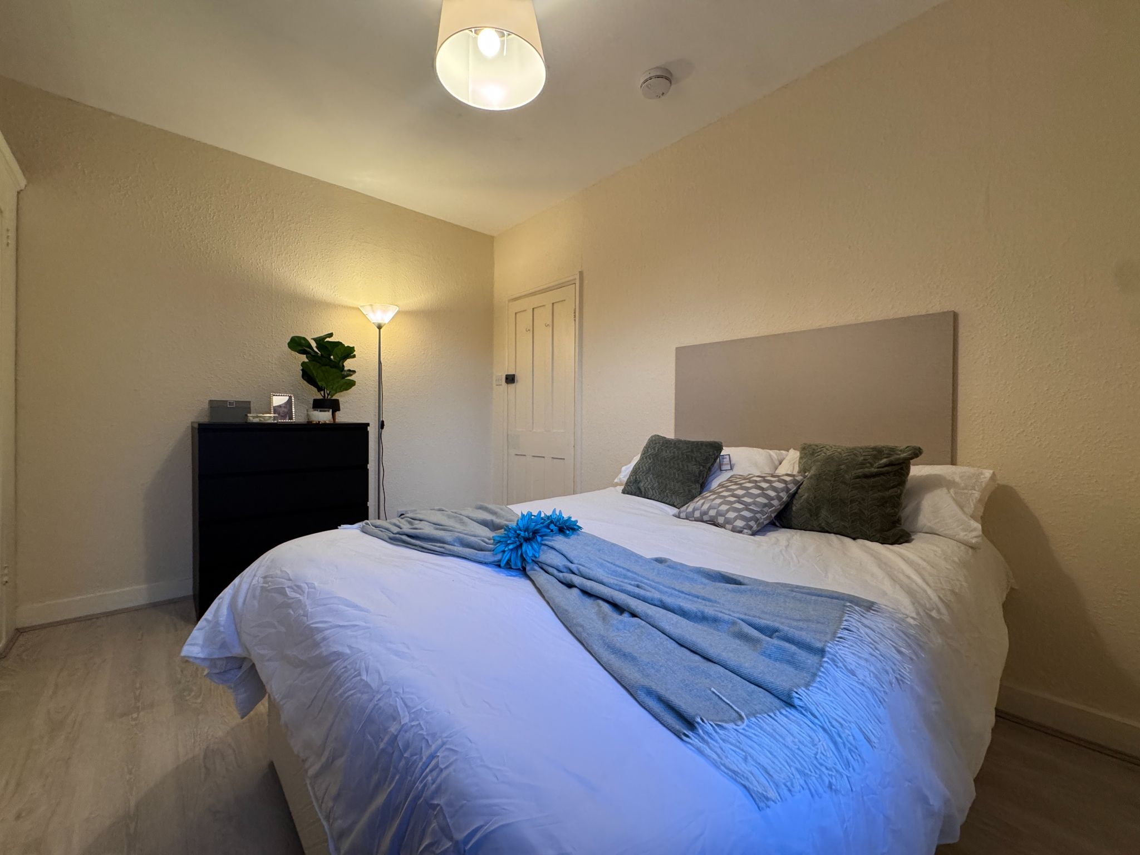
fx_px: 461
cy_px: 428
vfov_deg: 85.7
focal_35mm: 14
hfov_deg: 102.1
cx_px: 570
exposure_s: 1/100
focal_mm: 2.22
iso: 320
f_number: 2.2
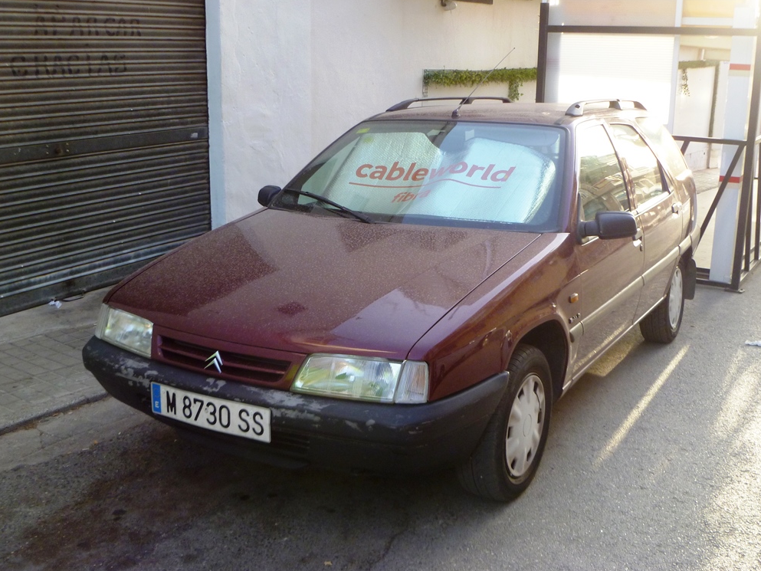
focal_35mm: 33
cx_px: 376
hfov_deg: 55.3
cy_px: 280
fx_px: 726
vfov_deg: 43.0
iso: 160
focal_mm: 5.7
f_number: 3.5
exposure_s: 1/125
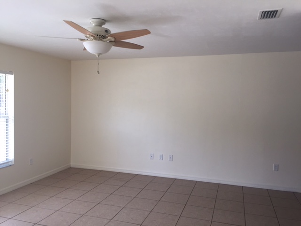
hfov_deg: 61.7
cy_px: 113
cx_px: 150
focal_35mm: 29
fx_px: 252
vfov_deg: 48.2
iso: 50
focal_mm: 4.15
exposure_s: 1/120
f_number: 2.2
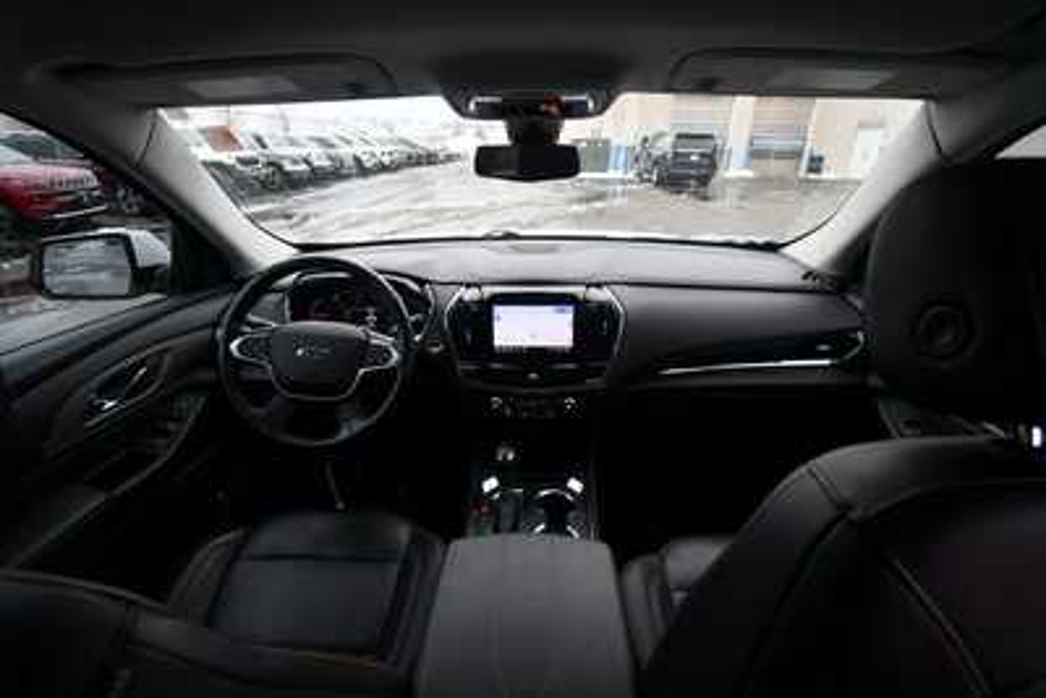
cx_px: 523
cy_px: 349
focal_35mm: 17
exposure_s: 1/250
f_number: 5
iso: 400
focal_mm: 11.5
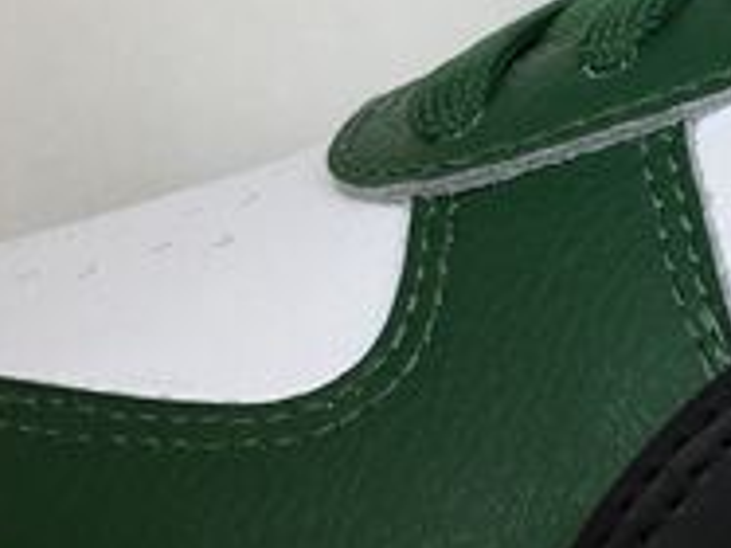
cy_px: 321
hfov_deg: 14.7
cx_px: 1141
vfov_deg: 11.9
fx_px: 2617
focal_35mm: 124
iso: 25
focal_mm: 4.15
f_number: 2.2
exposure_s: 1/120
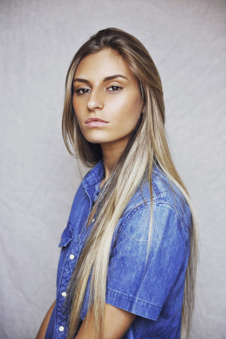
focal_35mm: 70
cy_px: 170
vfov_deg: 28.8
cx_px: 113
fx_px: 659
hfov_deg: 19.4
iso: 500
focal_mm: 70
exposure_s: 1/250
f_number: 3.2
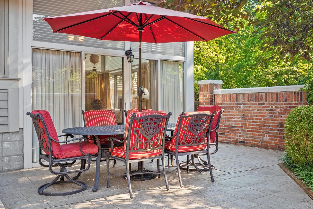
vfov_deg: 36.9
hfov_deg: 53.1
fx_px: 313
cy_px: 104
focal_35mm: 36
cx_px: 156
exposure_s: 1/30
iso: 400
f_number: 6.3
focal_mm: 18
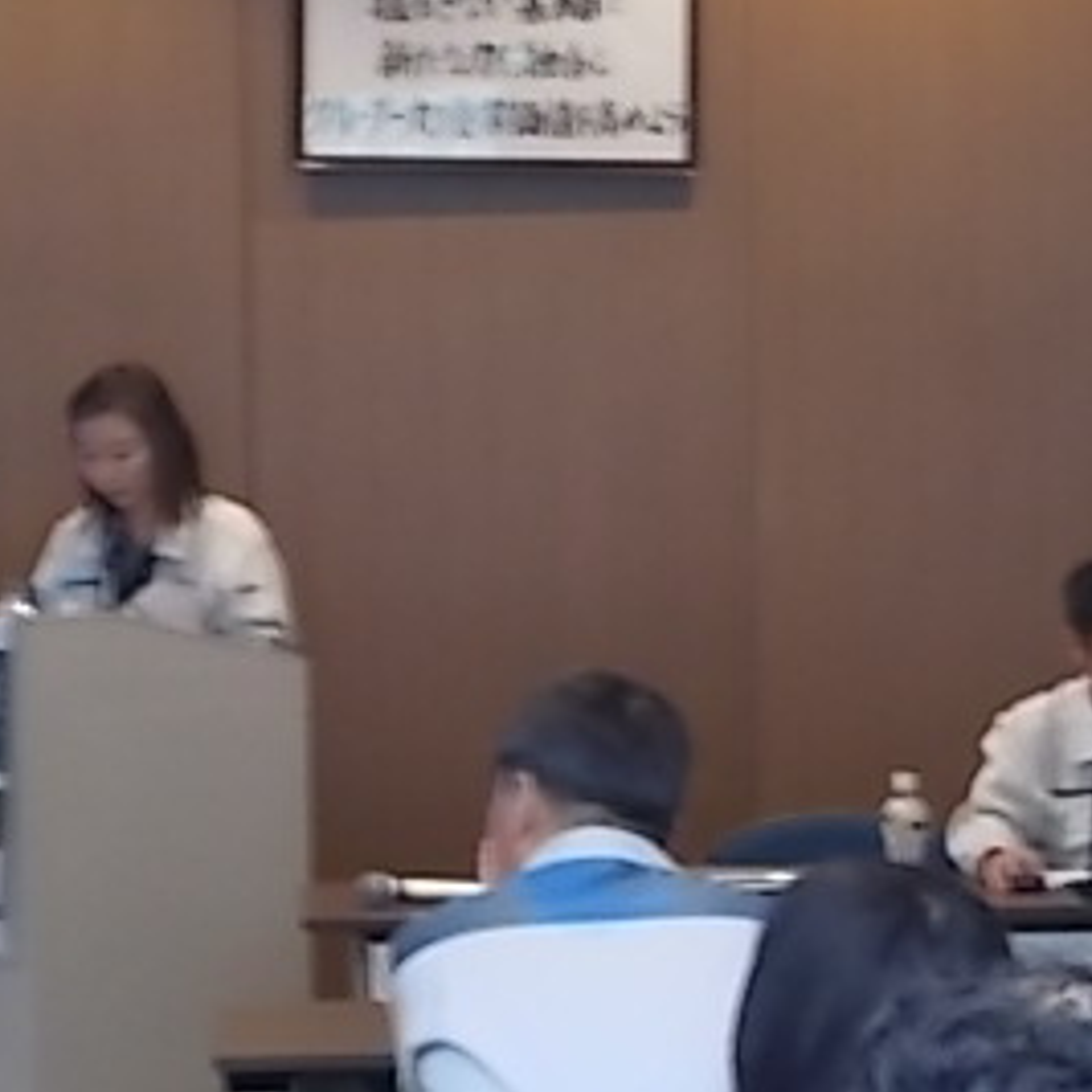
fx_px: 5746
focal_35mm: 161
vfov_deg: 10.9
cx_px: 798
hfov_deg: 10.8
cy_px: 667
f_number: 5.8
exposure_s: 1/4
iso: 200
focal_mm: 13.5
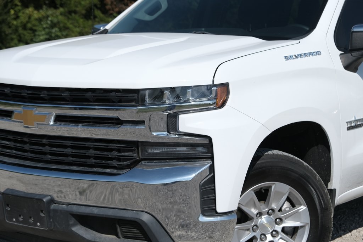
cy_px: 121
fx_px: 837
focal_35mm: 83
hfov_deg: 24.5
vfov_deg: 16.5
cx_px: 182
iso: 160
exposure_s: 1/1250
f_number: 5
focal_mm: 55
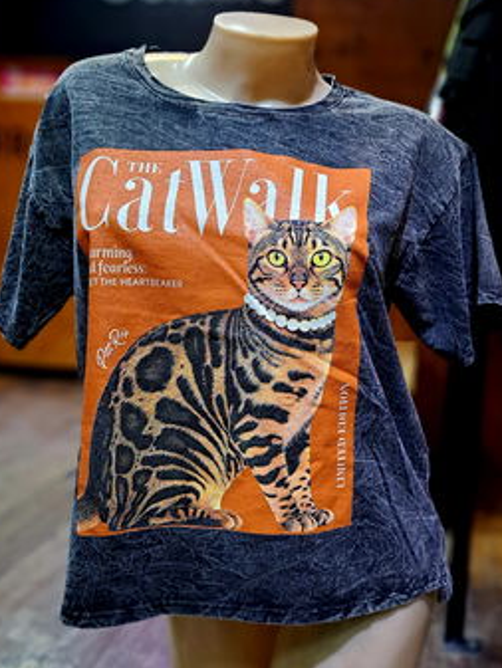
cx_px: 304
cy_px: 372
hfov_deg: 37.6
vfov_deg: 48.9
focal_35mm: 38
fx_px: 734
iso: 160
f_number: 1.8
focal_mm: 5.23
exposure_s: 1/50
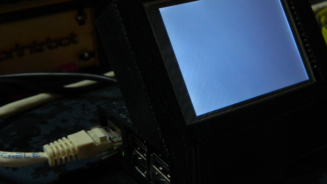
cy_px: 104
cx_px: 193
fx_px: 529
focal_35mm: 61
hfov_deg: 34.3
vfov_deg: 19.7
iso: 400
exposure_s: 1/100
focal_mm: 8.4
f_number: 3.6
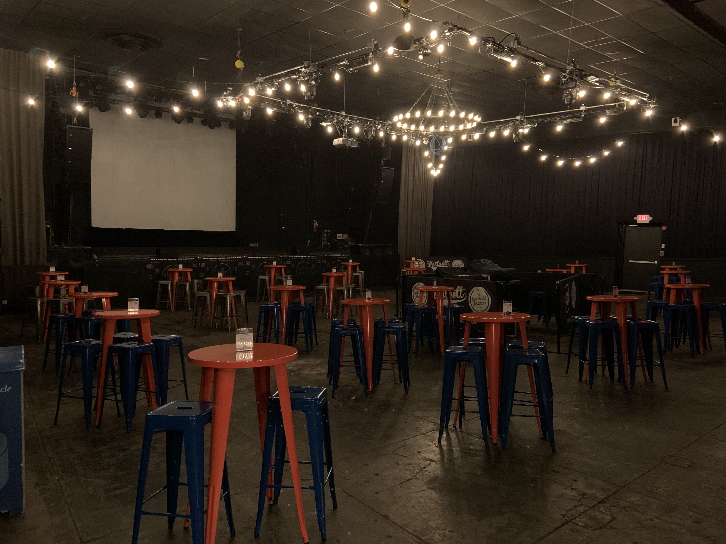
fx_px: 545
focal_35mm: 26
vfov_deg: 53.1
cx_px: 363
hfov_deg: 67.3
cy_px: 272
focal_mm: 4.25
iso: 640
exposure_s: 1/20
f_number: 1.8
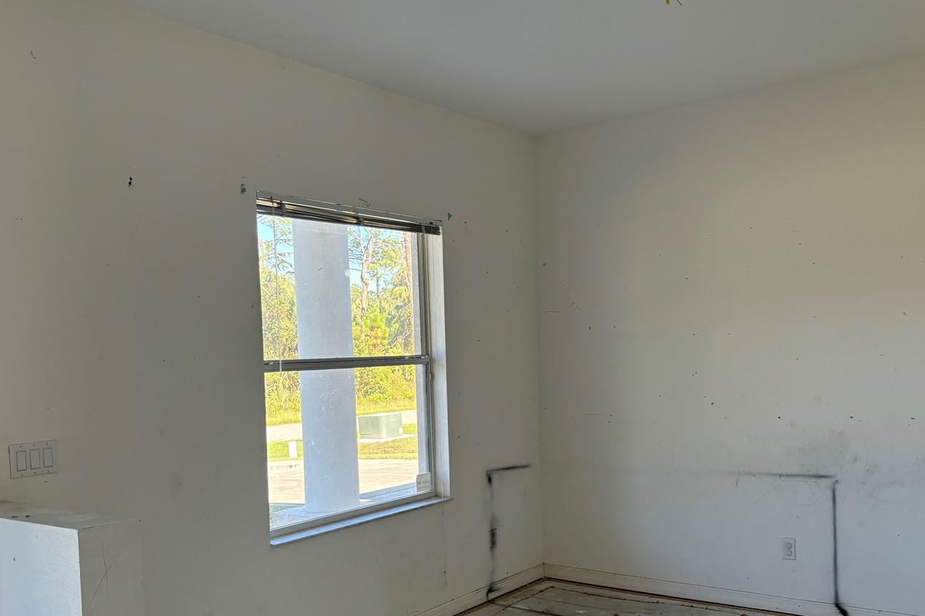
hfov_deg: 55.8
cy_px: 401
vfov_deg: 38.5
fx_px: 873
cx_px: 437
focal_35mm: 34
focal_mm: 5.96
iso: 64
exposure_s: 1/162
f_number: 1.6
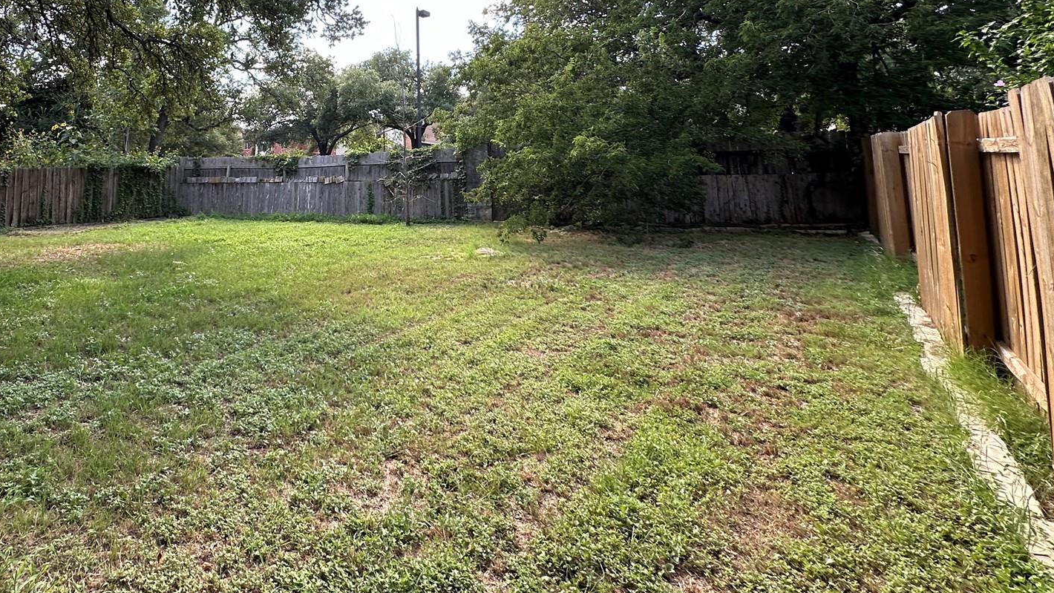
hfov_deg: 76.7
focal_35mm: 22
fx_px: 615
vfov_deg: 49.2
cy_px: 140
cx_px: 298
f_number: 2.2
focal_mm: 2.22
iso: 40
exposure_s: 1/242
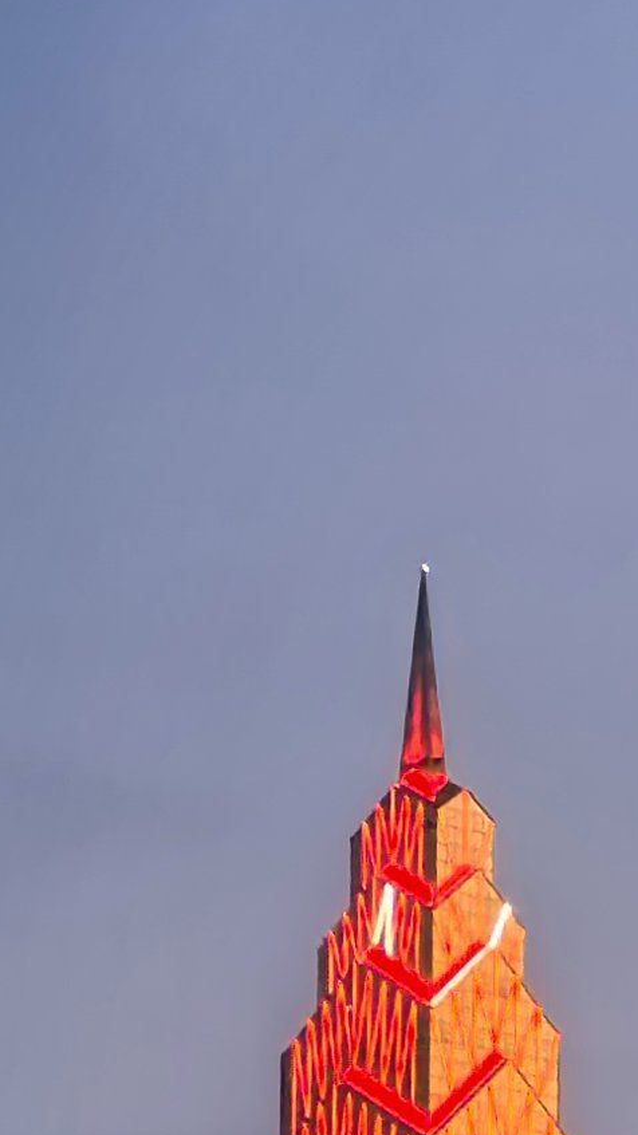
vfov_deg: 8.4
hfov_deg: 4.7
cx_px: 1339
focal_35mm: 253
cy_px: 1350
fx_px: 7614
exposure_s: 1/33.3
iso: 250
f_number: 2
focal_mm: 5.75
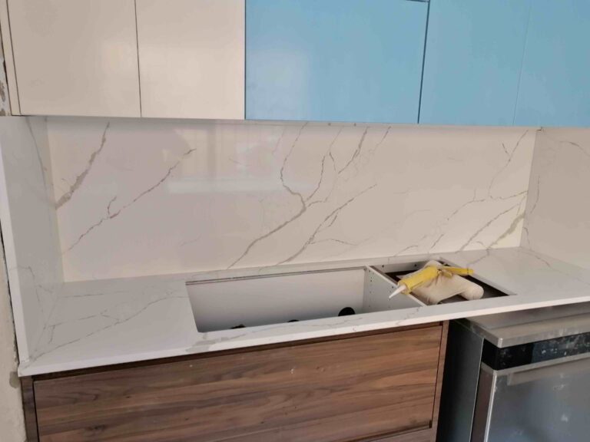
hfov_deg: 67.3
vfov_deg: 53.1
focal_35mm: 26
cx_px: 295
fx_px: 443
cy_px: 221
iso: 320
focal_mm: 3.95
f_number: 1.8
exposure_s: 1/33.3
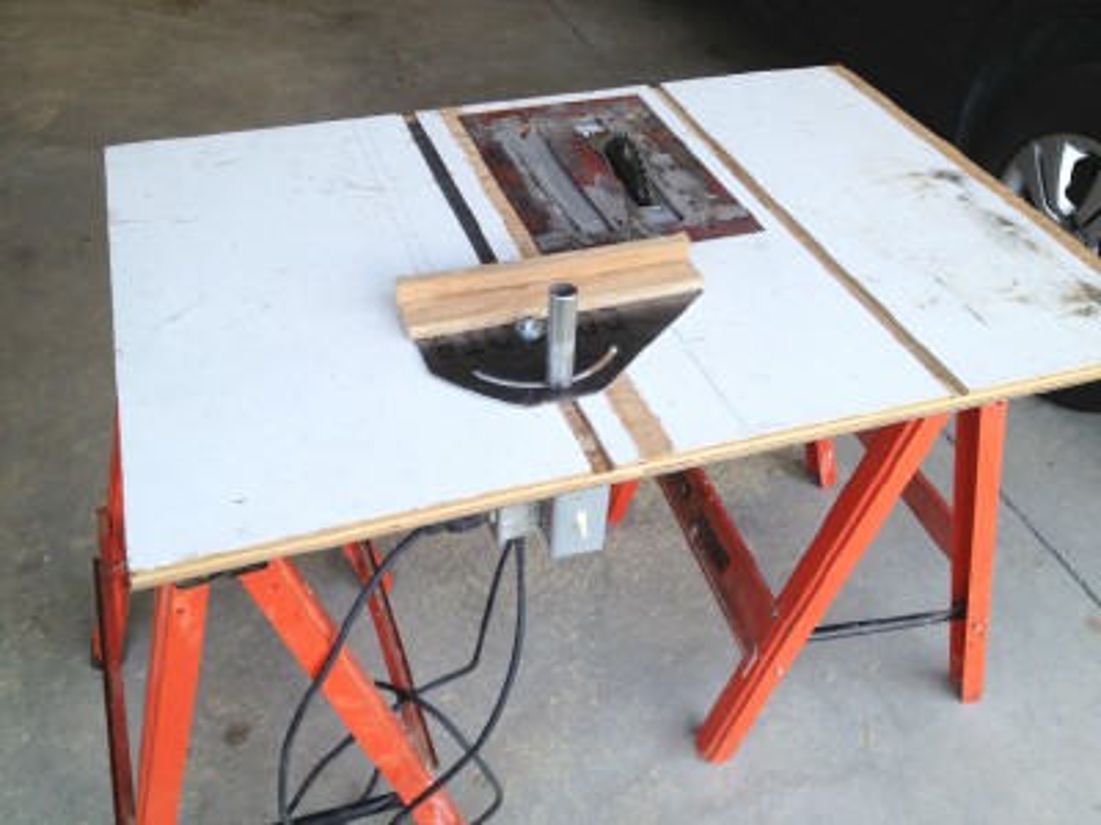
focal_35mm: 35
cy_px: 412
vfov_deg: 40.7
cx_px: 550
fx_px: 1113
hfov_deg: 52.6
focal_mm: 4.28
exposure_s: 1/132
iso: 50
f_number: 2.4
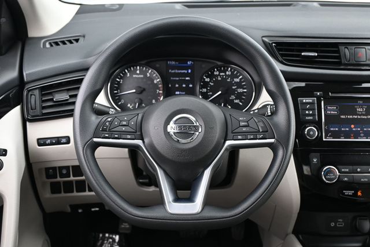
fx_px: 431
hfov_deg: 46.4
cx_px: 185
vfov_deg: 31.9
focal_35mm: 42
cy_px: 124
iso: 1000
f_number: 4.5
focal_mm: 28
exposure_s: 1/125
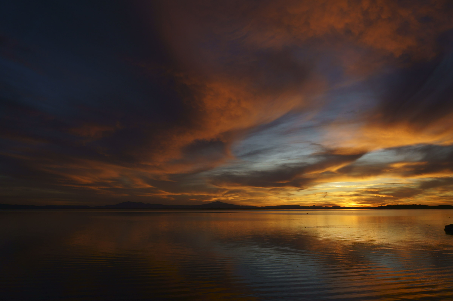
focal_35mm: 27
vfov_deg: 47.8
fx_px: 339
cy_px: 150
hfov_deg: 67.4
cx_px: 226
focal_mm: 18
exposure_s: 1/200
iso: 200
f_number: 6.3
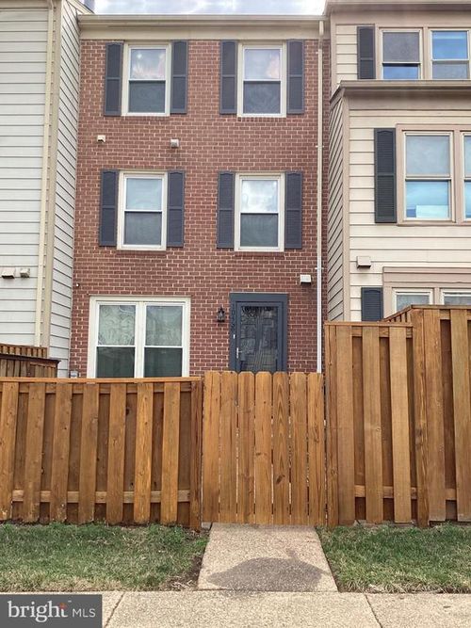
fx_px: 563
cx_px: 236
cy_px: 314
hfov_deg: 45.4
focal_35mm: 31
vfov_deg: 58.4
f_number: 2.4
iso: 25
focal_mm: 3.3
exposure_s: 1/458
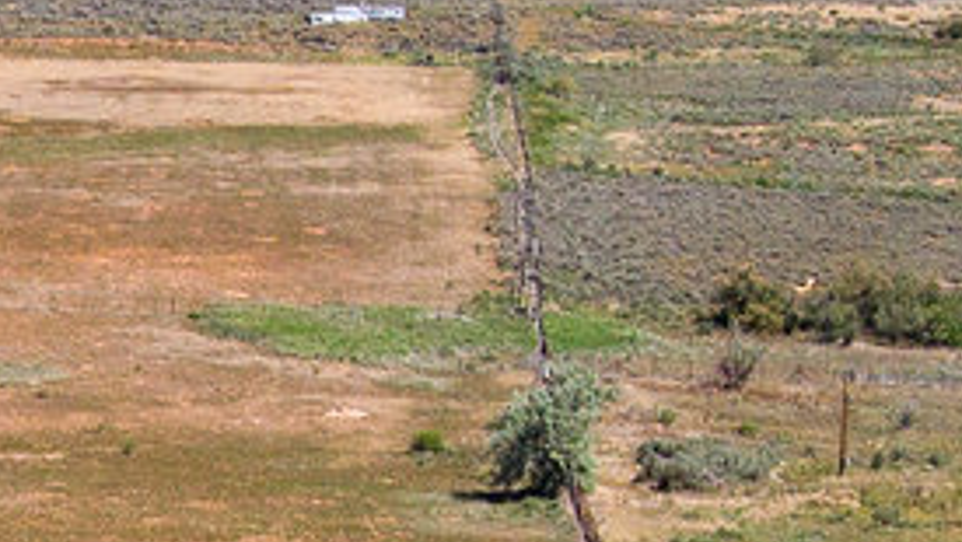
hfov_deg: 10.8
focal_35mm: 160
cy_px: 1131
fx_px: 4083
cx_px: -1551
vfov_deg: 7.3
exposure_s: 1/3800
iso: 144
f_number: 2.8
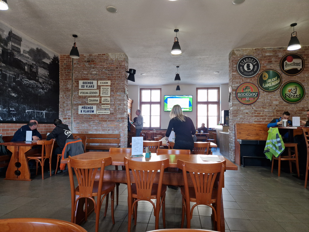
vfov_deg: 58.9
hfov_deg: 73.9
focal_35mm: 23
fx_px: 205
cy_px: 116
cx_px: 154
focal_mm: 5.4
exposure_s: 1/100
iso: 250
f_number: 1.8
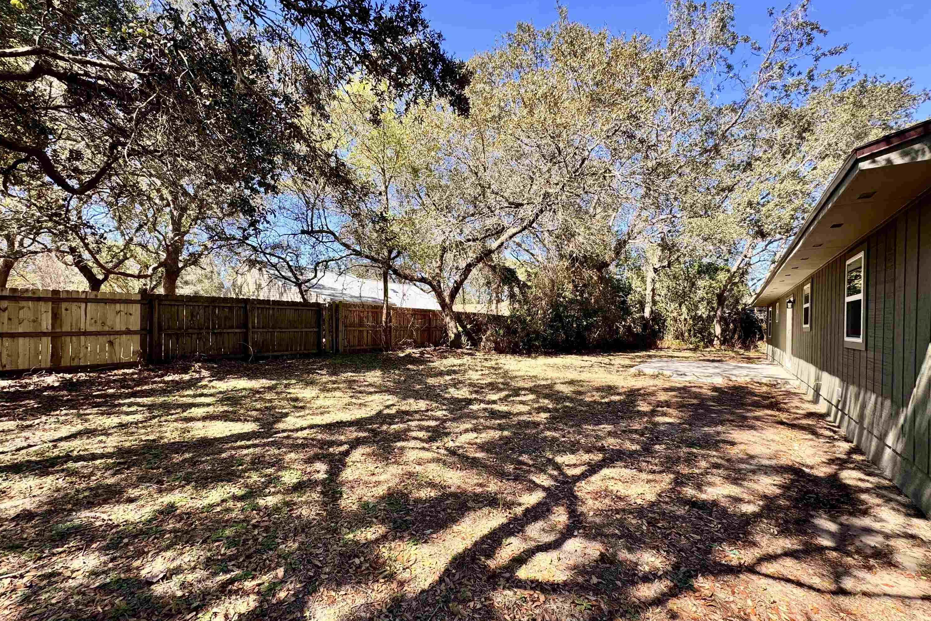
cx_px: 456
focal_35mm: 15
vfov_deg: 77.3
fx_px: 388
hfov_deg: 100.4
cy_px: 324
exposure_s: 1/368
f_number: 2.2
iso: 40
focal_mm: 2.22
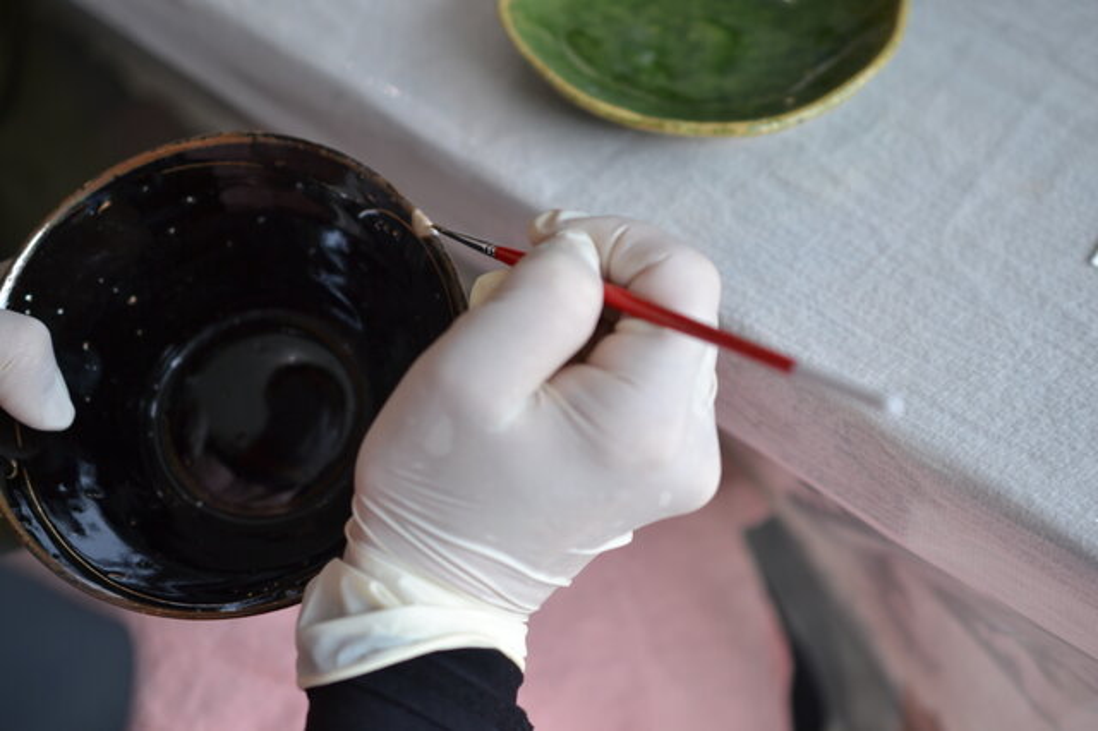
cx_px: 549
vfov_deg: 22.6
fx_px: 1829
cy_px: 366
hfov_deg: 33.4
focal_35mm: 60
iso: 100
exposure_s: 1/80
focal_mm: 40
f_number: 2.8
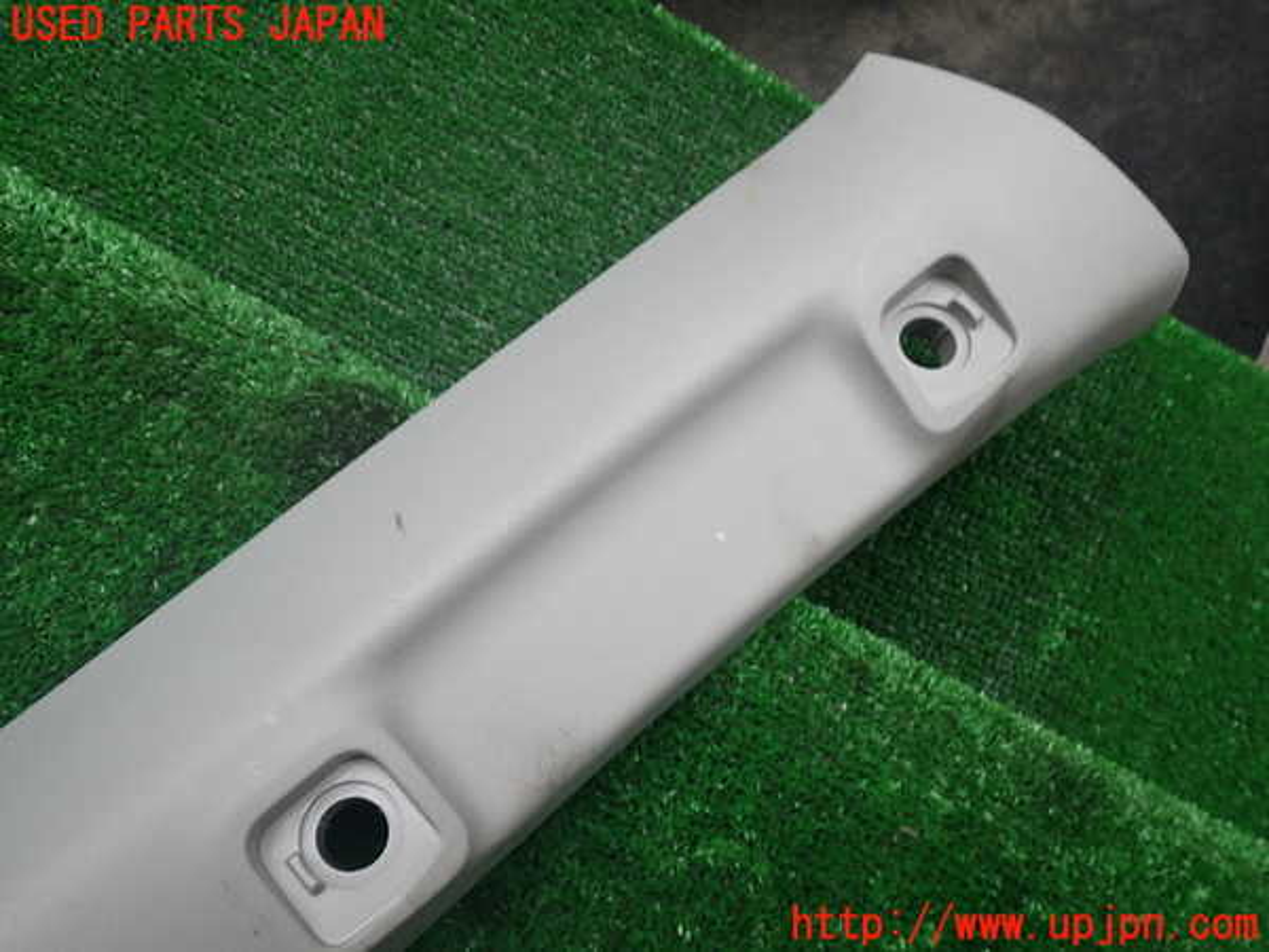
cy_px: 476
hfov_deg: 60.0
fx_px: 1100
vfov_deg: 46.8
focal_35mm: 30
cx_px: 634
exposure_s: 1/30
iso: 200
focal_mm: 5.4
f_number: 2.3
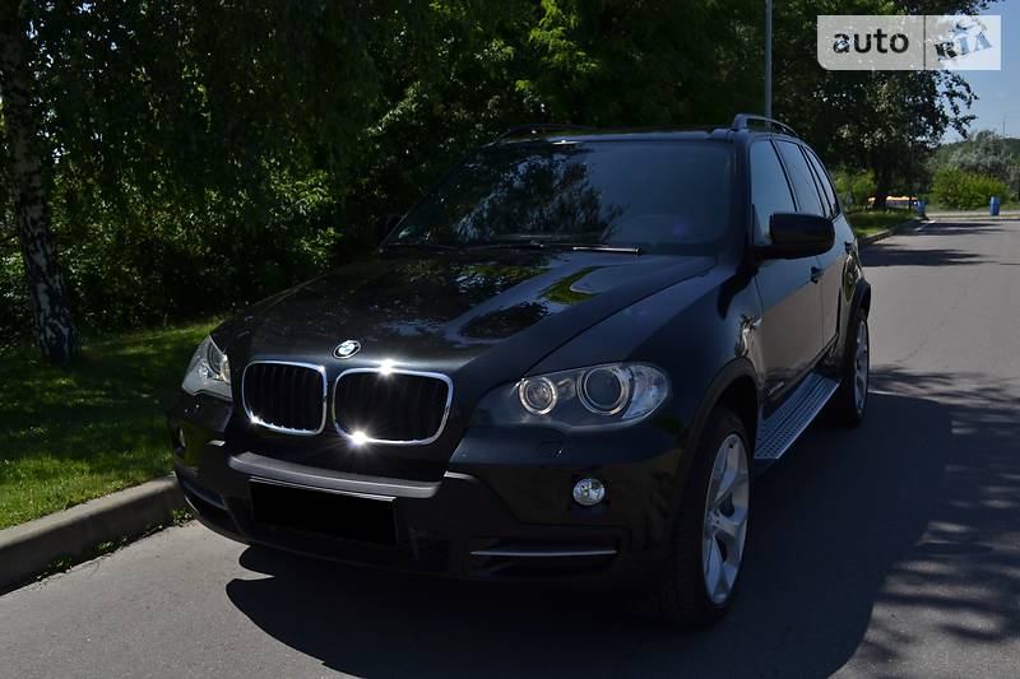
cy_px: 340
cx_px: 510
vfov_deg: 40.0
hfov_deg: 57.2
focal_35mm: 33
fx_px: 935
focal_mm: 22
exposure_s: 1/320
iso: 100
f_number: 9
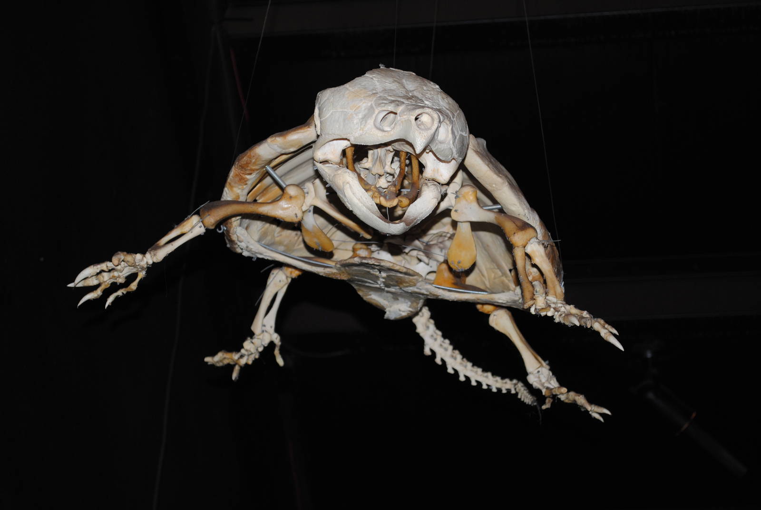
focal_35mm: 82
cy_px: 255
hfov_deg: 24.6
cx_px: 380
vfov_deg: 16.6
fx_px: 1746
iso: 200
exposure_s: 1/60
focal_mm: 55
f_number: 5.6
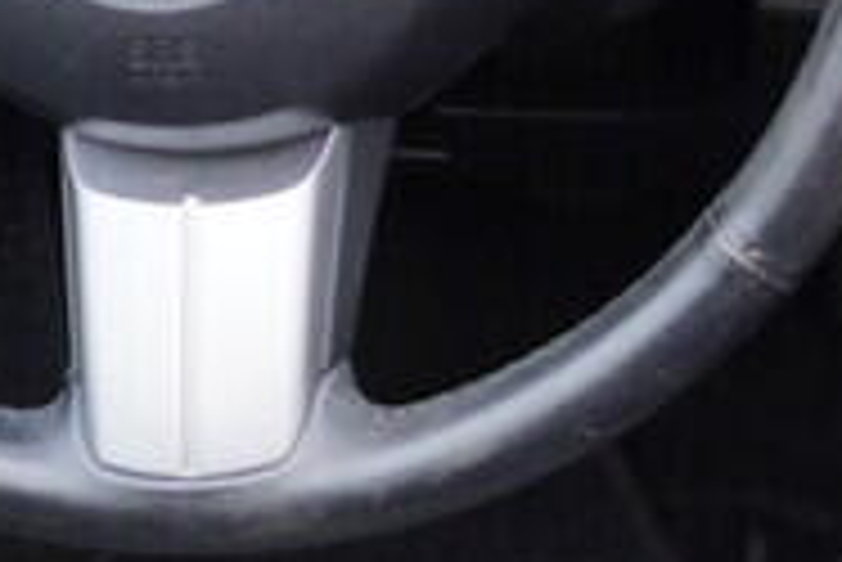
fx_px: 4611
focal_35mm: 197
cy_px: 178
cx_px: 1558
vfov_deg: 7.0
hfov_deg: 9.8
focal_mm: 24
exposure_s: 1/40
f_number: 2.8
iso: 125
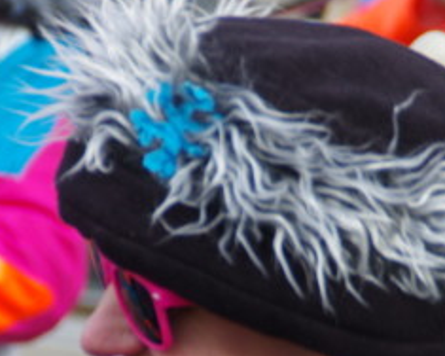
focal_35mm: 598
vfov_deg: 2.6
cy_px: 255
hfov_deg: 3.2
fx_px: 7876
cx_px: 248
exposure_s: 1/250
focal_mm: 200
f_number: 6.3
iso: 400
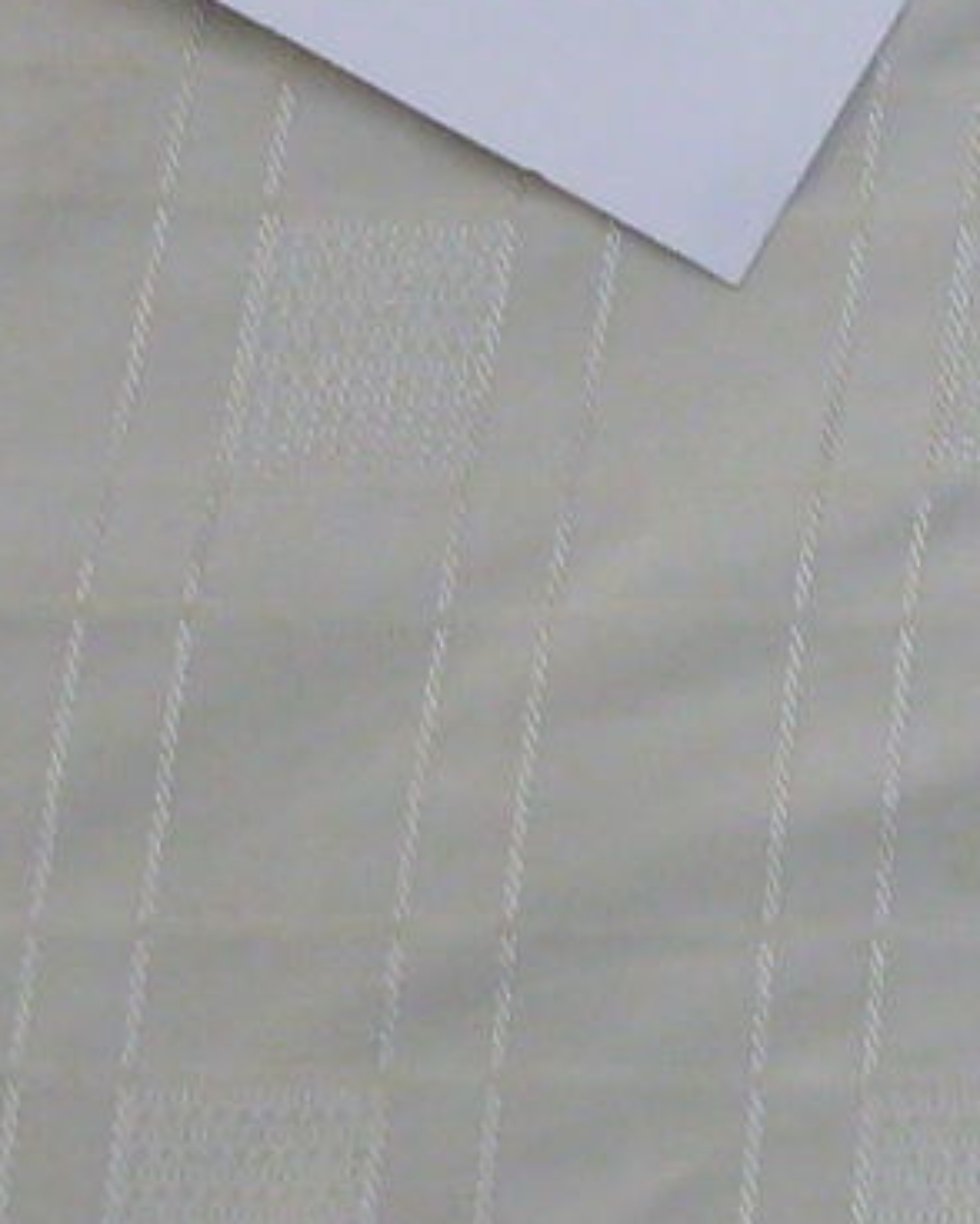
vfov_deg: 11.2
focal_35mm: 170
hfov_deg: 9.0
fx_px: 6158
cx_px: 1193
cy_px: -47
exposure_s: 1/30
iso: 160
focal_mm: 4.1
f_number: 3.3
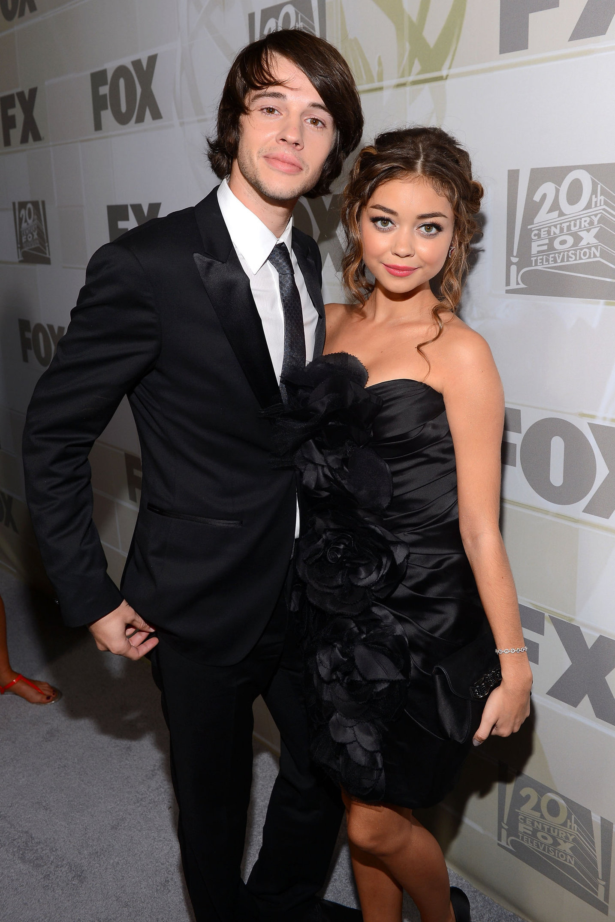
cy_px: 461
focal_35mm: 31
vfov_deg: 60.3
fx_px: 794
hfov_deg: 42.3
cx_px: 308
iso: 400
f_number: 6.3
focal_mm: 31
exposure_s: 1/160
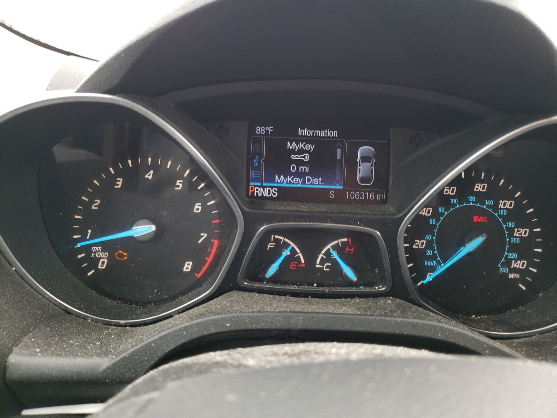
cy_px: 209
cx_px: 278
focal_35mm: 26
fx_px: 418
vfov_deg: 53.1
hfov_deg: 67.3
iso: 50
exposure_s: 1/100
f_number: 1.5
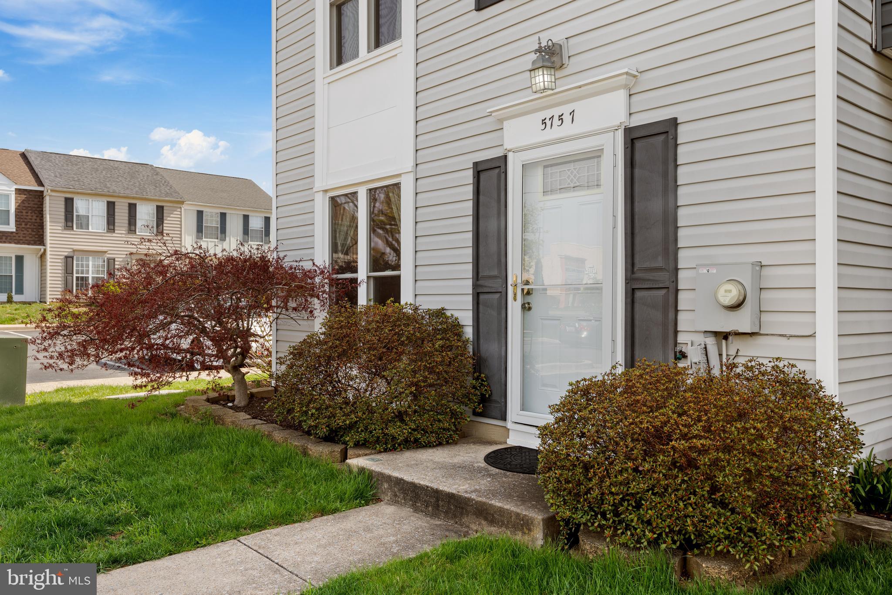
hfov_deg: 62.8
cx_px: 446
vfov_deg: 44.3
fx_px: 731
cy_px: 298
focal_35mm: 30
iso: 100
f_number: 7.1
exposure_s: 1/125
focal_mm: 29.5
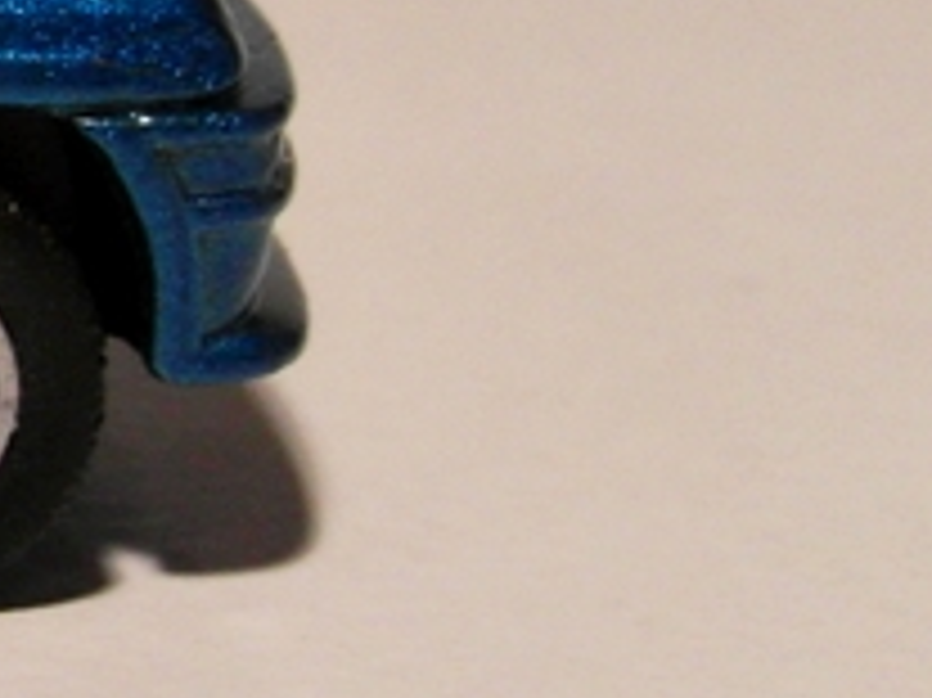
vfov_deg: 5.8
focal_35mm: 256
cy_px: 72
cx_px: -1135
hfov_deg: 7.3
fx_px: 6889
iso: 200
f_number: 3.6
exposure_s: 1/30
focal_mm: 8.7
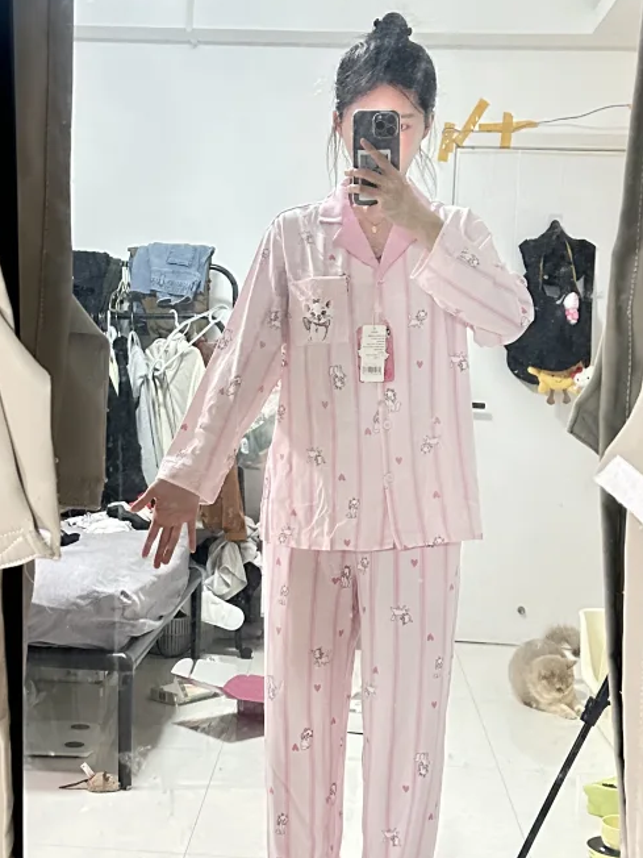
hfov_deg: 27.5
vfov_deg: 36.2
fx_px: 1313
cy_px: 396
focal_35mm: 53
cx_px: 302
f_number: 1.78
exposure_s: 1/33
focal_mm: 6.86
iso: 1000
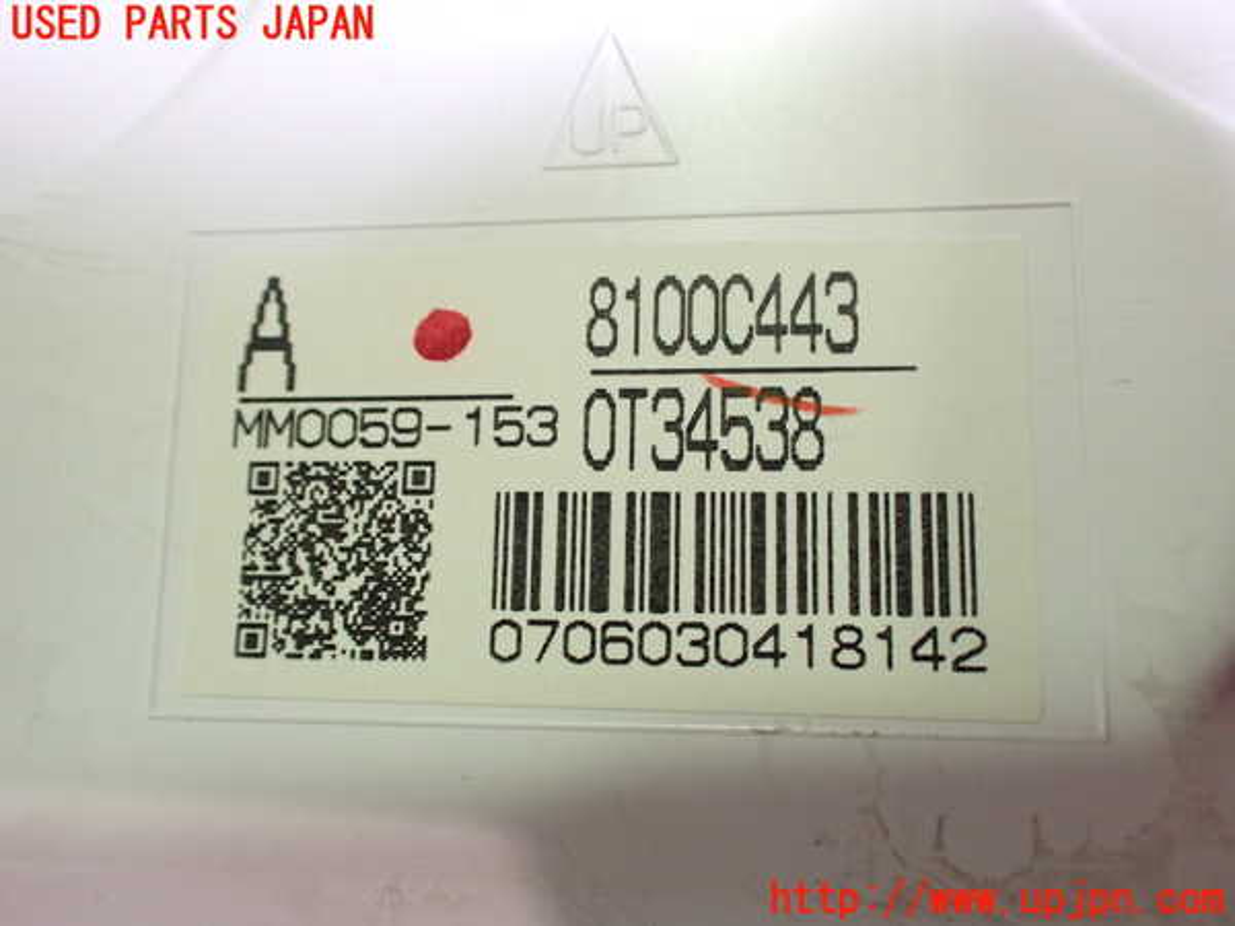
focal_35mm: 30
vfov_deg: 46.8
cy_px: 463
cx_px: 618
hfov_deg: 60.0
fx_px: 1070
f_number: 2.3
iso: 640
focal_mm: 5.4
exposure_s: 1/125
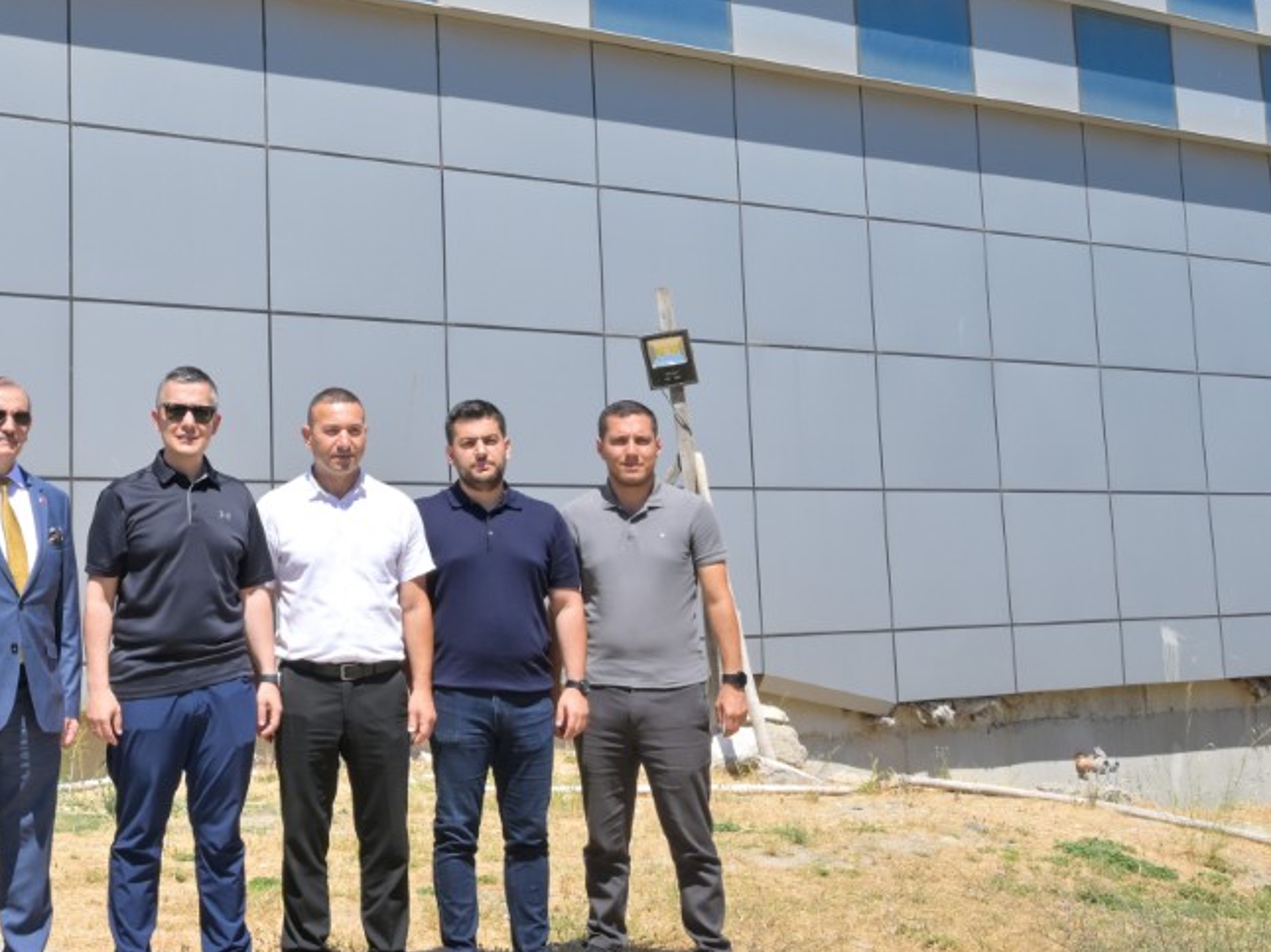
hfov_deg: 32.9
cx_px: 386
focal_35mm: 58
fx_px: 2128
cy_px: 12
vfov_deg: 24.1
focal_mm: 24
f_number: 10
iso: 125
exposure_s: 1/200
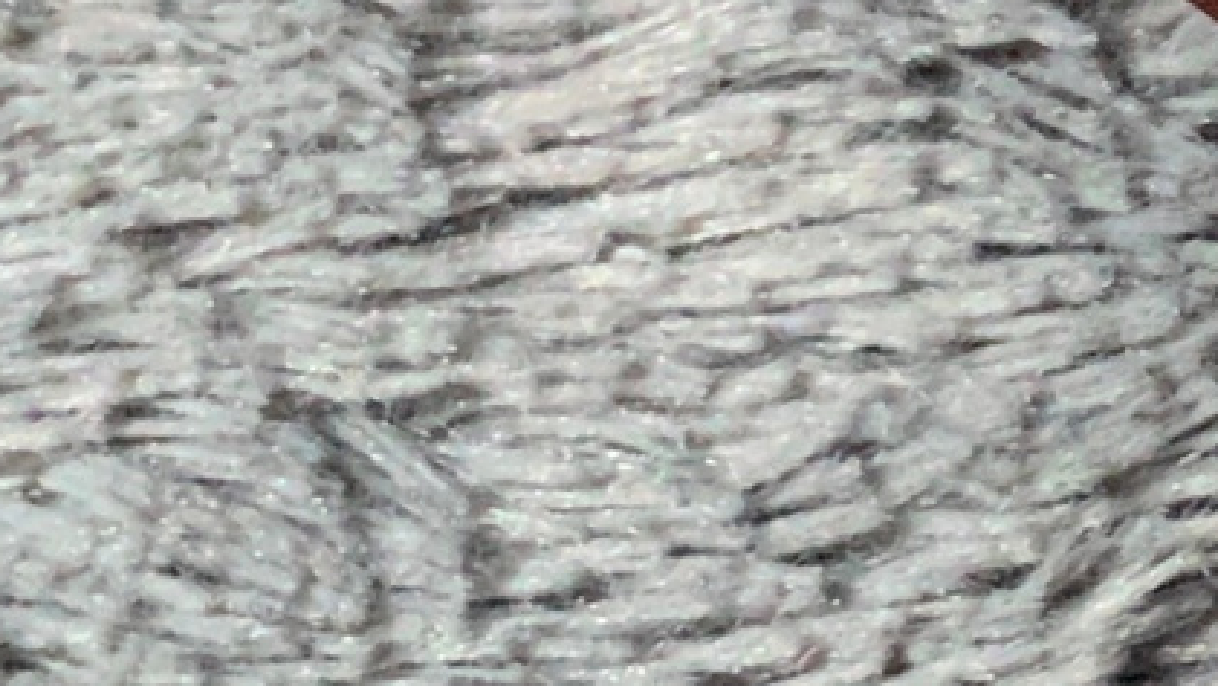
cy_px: -75
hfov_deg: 10.8
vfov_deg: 6.3
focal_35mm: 192
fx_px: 6202
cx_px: 1768
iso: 200
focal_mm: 3
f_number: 1.8
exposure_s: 1/60
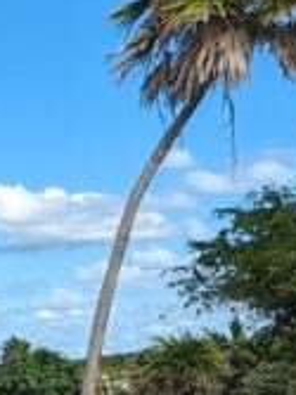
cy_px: 326
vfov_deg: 19.8
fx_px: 1119
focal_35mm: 98
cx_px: -163
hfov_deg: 14.0
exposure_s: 1/1550
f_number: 2.2
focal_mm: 2.35
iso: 49
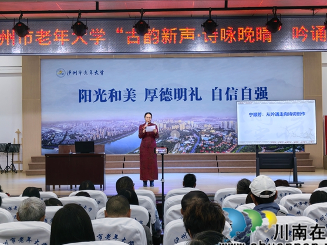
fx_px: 586
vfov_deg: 23.7
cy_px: 126
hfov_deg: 31.2
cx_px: 170
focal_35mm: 62
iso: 100
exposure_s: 1/99
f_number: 1.9
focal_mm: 5.52
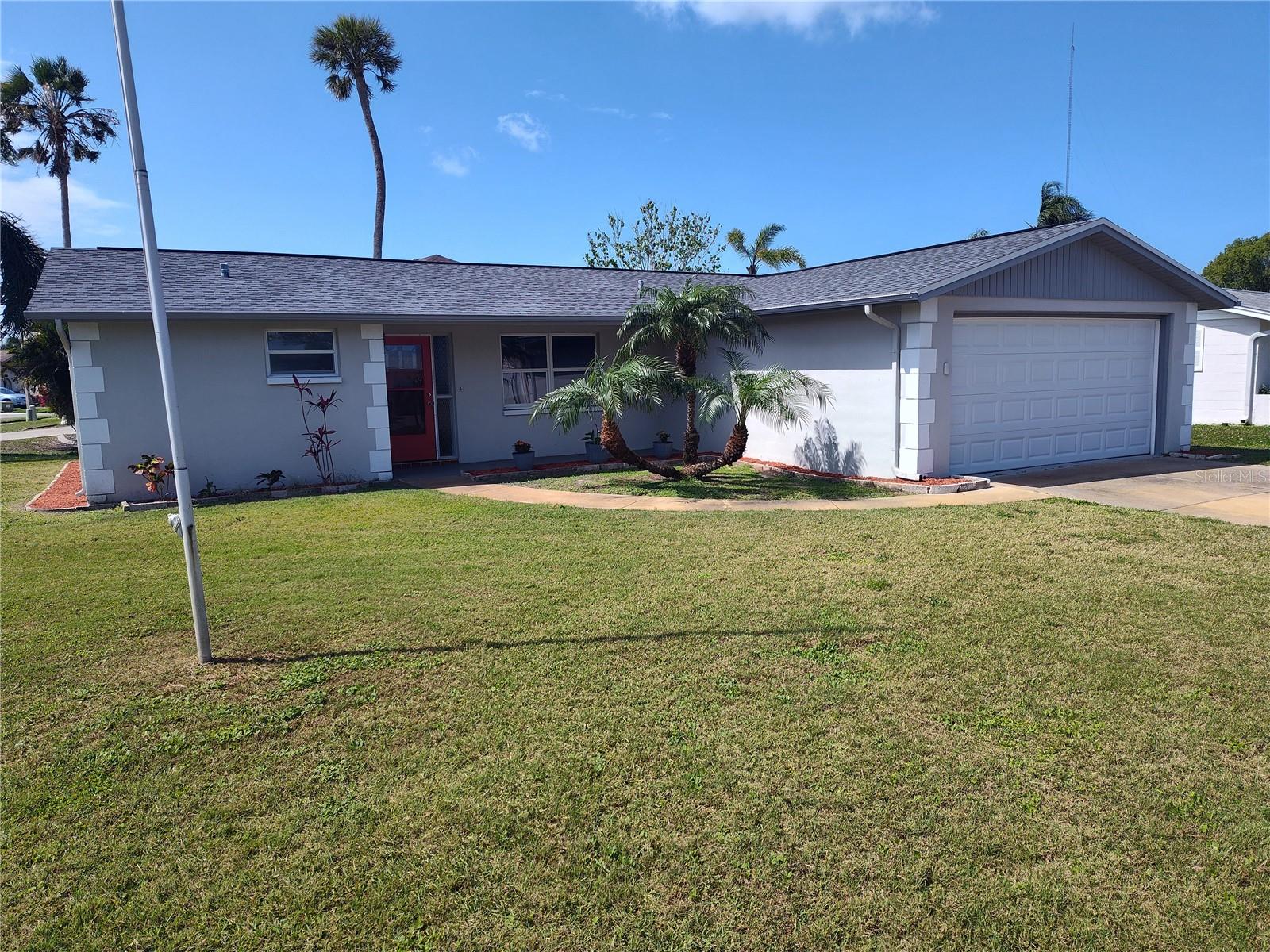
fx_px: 844
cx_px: 635
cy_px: 476
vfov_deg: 58.9
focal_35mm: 23
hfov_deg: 73.9
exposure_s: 1/1576
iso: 100
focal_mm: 5.56
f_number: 1.8
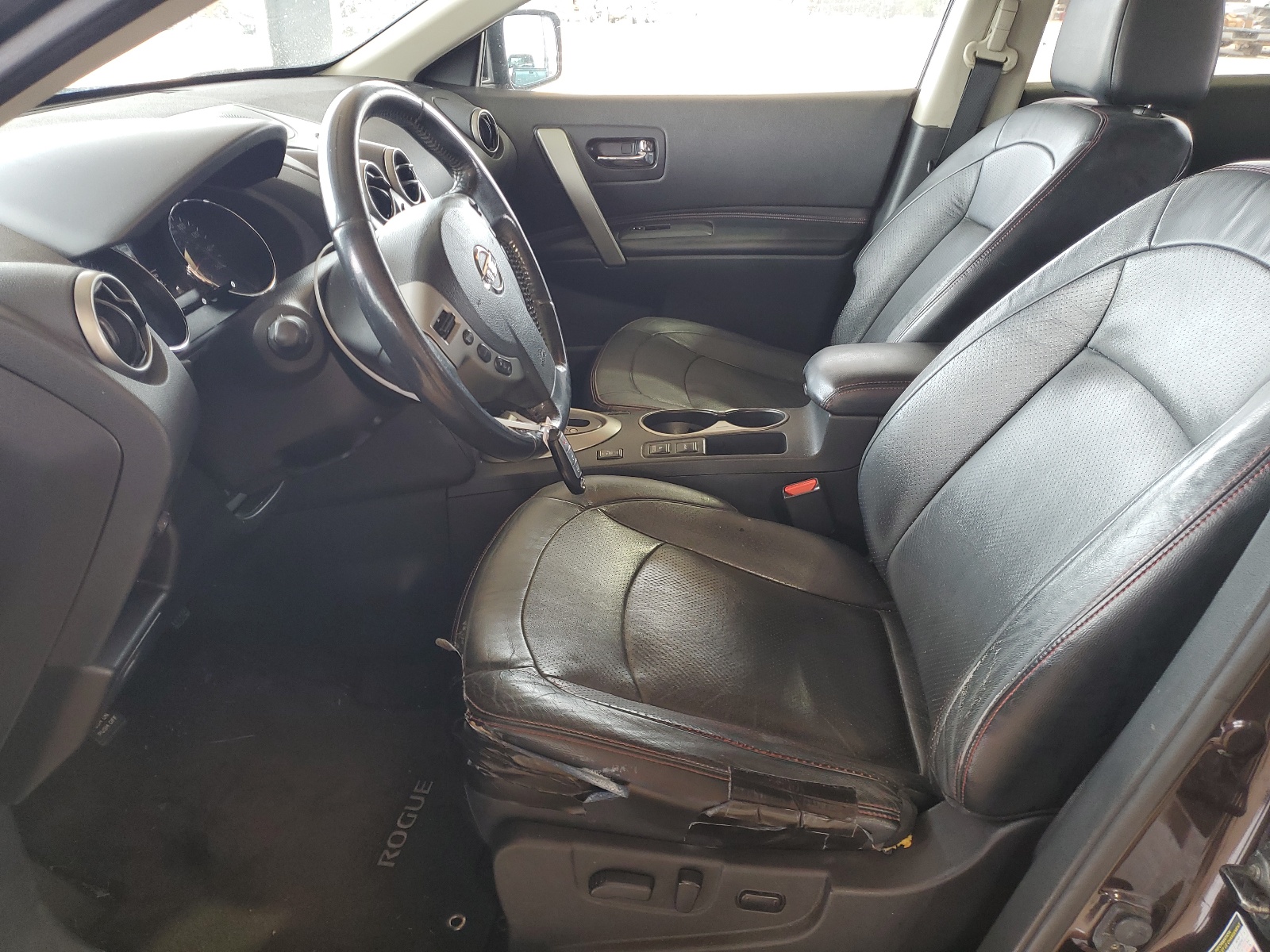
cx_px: 635
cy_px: 476
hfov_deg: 67.3
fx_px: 954
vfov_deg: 53.1
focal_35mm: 26
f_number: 1.5
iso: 54
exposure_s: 1/60.2
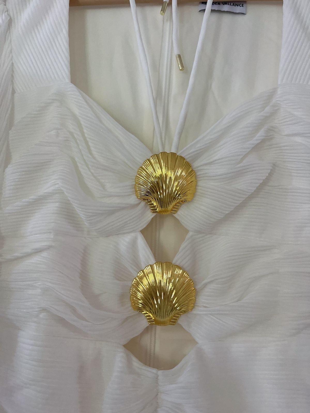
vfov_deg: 67.3
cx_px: 155
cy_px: 206
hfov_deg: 53.1
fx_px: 310
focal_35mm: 26
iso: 200
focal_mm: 5.1
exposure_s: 1/60
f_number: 1.6
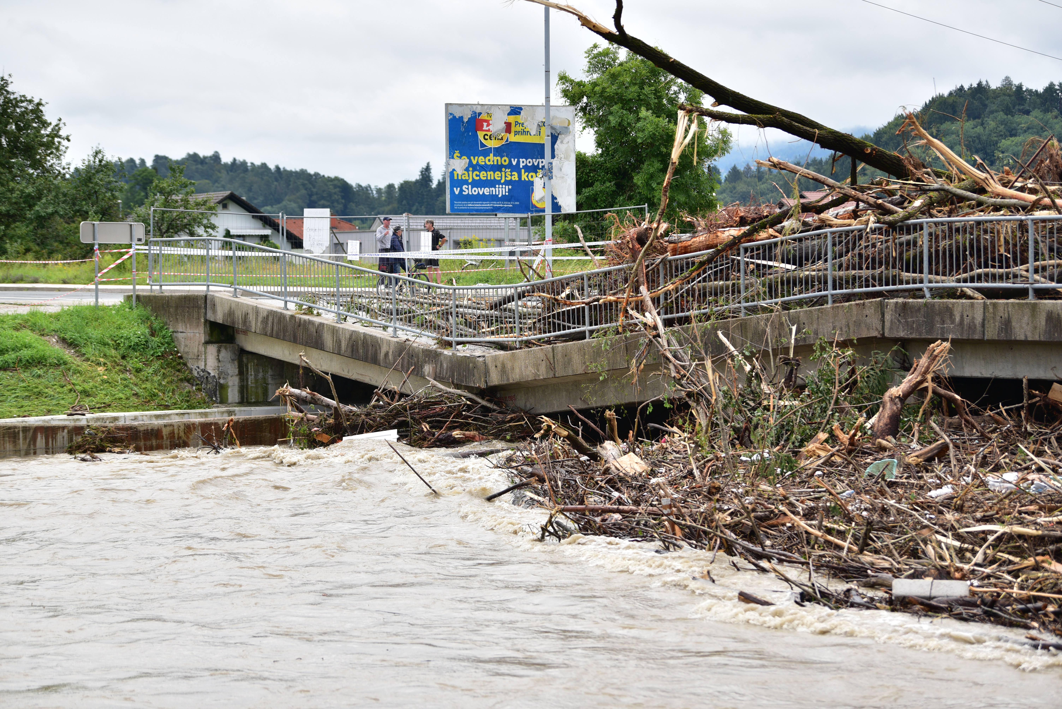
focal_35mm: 102
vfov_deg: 13.4
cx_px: 531
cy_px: 354
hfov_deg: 20.0
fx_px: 3010
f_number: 2.8
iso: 250
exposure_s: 1/1600
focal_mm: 102
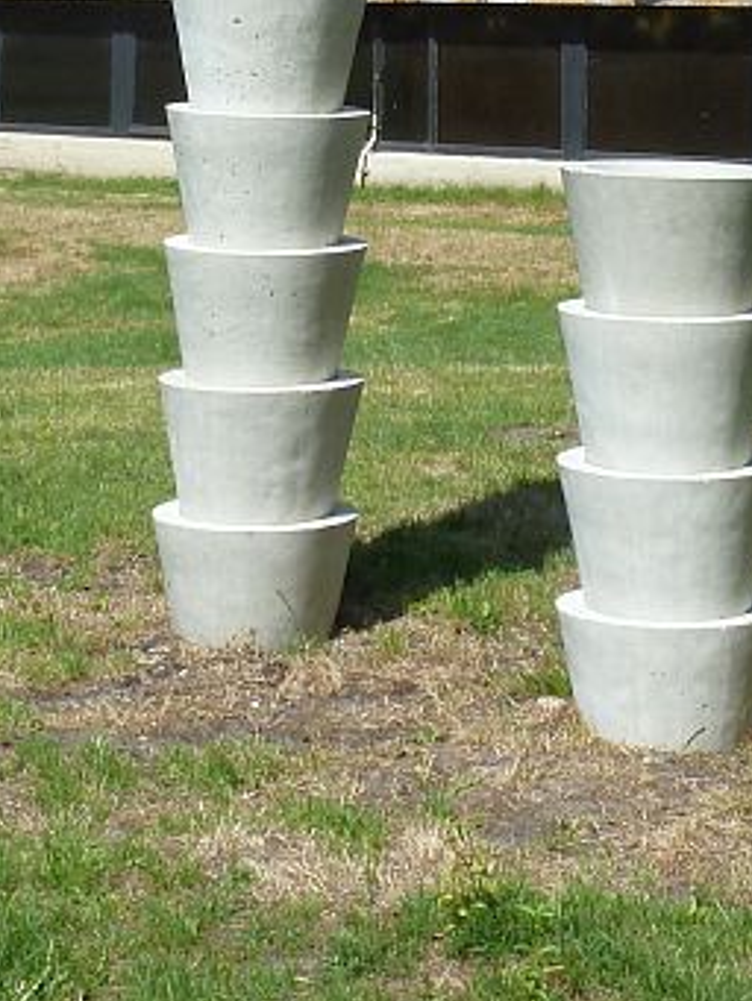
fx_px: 3213
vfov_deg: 16.3
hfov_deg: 13.3
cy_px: -478
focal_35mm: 111
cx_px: 485
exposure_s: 1/400
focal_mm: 6.1
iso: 80
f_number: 4
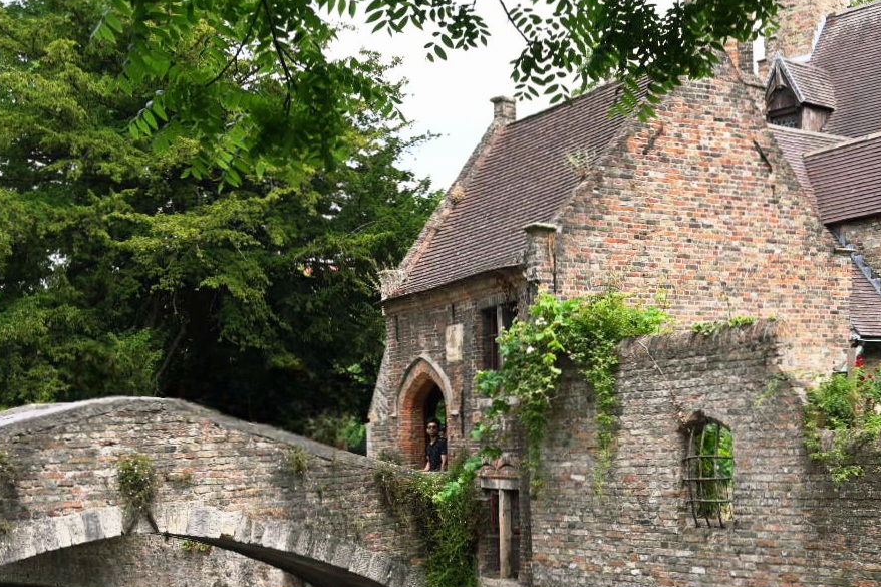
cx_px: 527
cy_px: 494
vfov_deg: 23.7
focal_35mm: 56
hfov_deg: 35.6
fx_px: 1368
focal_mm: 30.5
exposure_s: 1/250
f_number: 8
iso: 400
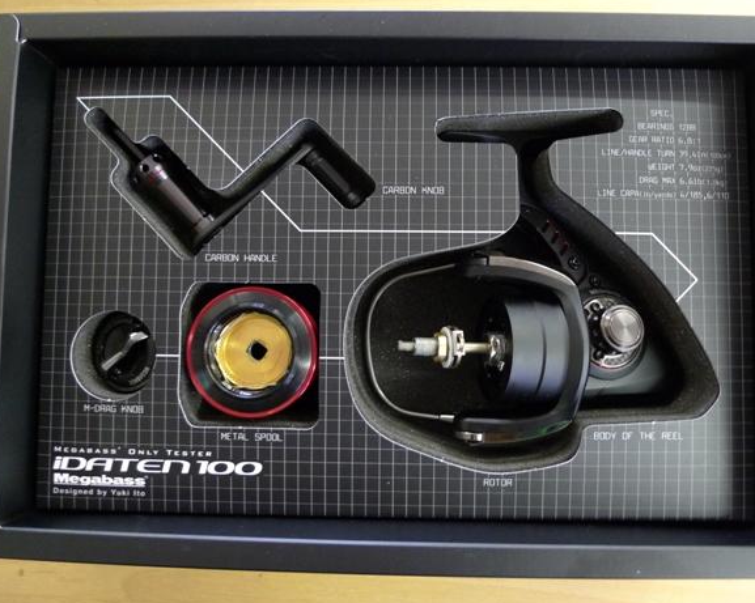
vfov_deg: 54.9
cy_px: 296
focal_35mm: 26
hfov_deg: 66.1
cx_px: 379
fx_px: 581
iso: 400
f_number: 2
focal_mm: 5.1
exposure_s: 1/25
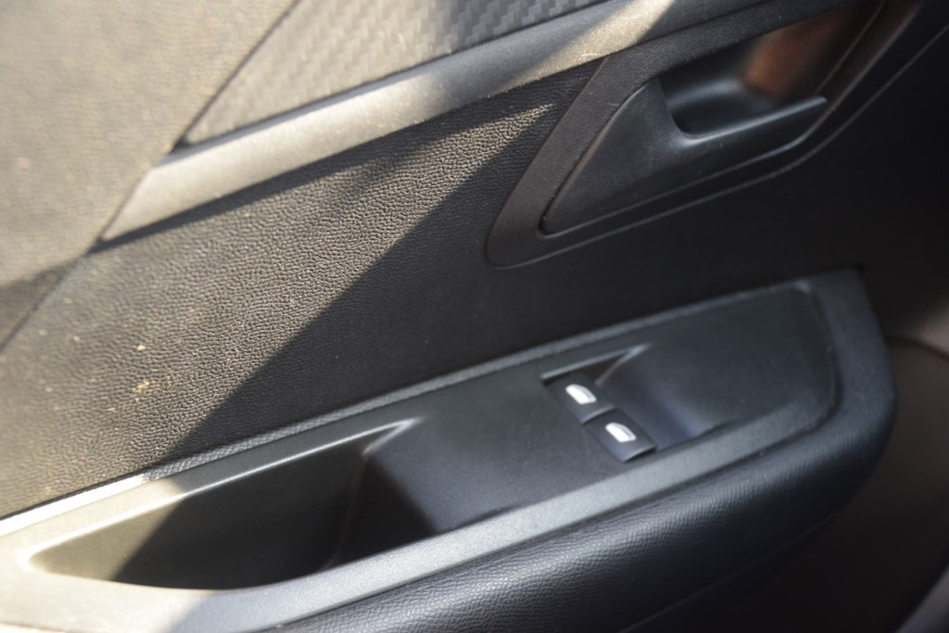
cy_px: 316
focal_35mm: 57
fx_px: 1503
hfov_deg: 35.0
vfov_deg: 23.8
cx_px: 474
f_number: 4.5
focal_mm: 38
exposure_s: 1/60
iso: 500
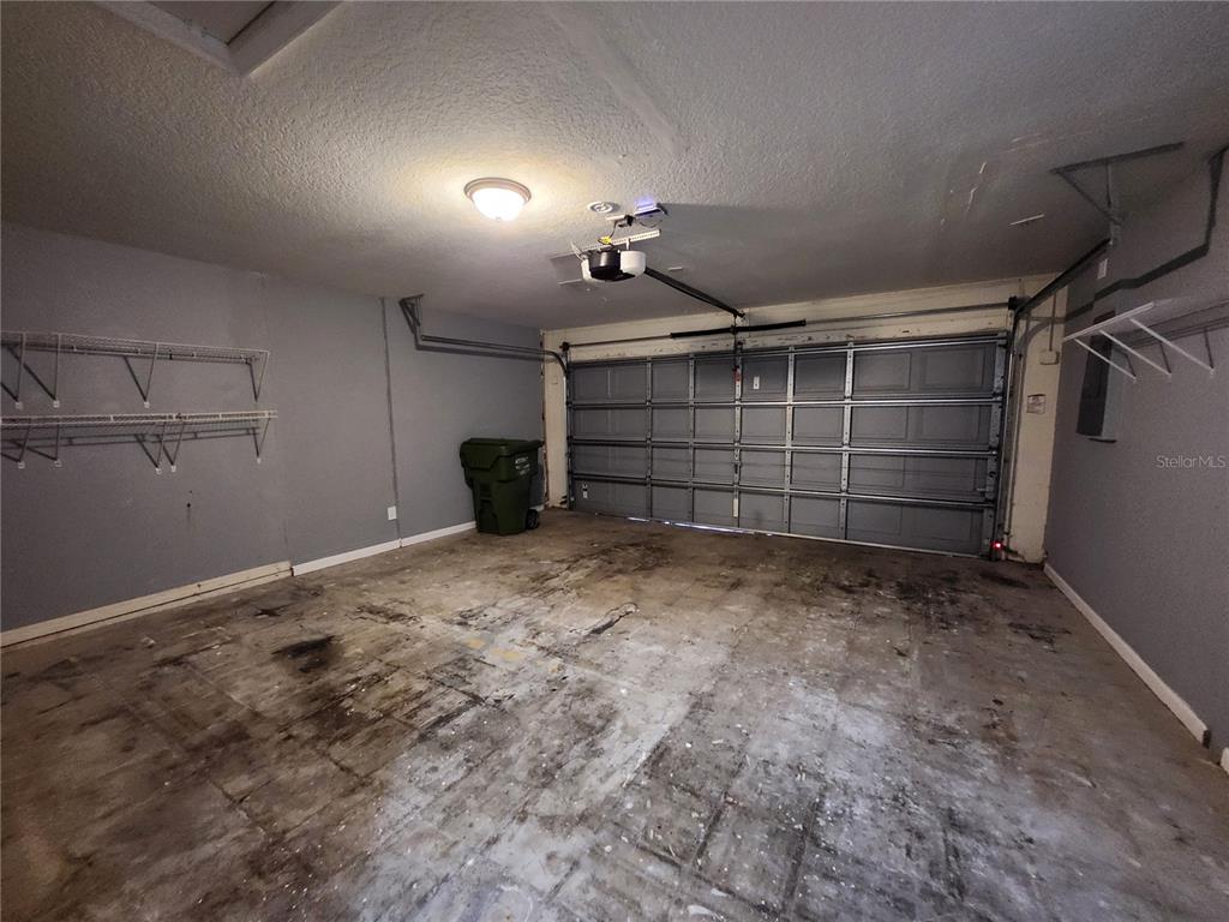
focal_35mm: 13
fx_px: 462
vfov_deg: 89.9
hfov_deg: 106.2
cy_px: 461
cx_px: 614
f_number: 2.2
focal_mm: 1.74
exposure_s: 1/24
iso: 1000
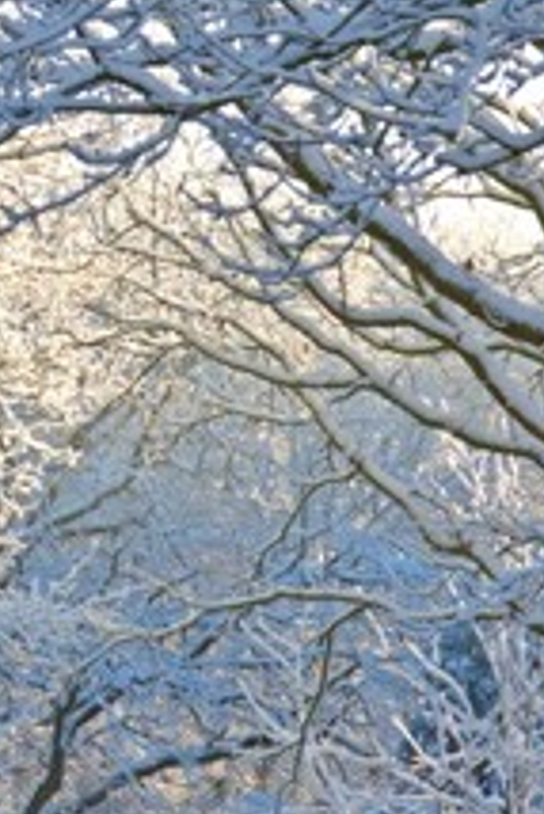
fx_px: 8757
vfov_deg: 5.3
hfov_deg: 3.6
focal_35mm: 387
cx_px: -114
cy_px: 409
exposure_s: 1/800
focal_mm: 80
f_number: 7.1
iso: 500
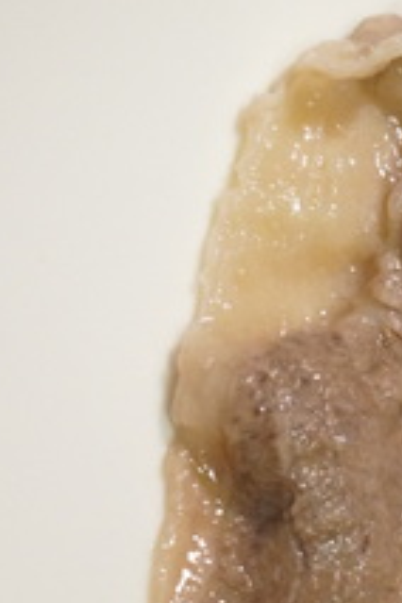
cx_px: 388
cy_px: 694
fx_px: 2110
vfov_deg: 15.7
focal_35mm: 126
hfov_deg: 10.8
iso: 3200
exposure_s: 1/30
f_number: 4.5
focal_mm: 28
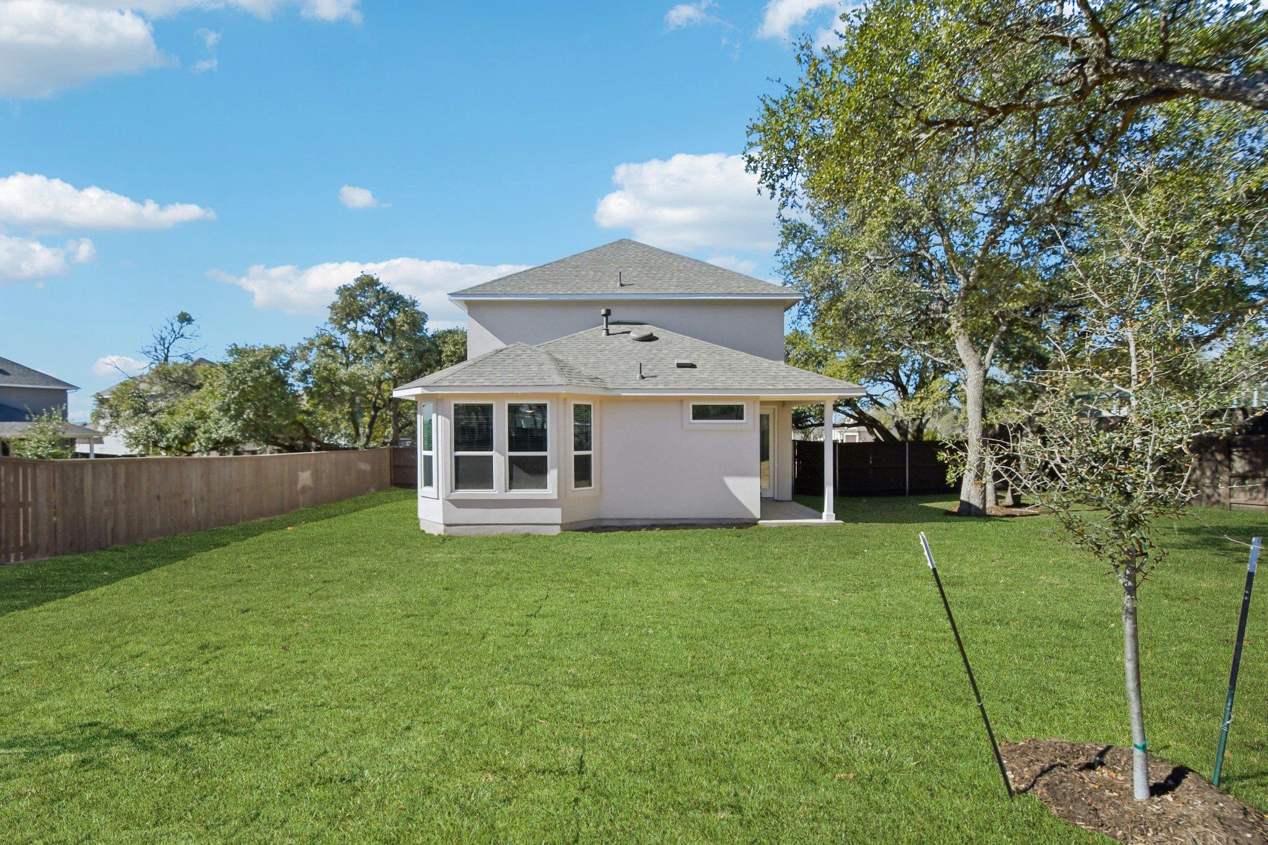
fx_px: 528
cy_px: 422
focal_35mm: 15
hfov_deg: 100.4
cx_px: 634
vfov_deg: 77.3
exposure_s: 1/1250
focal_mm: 10
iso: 400
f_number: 8
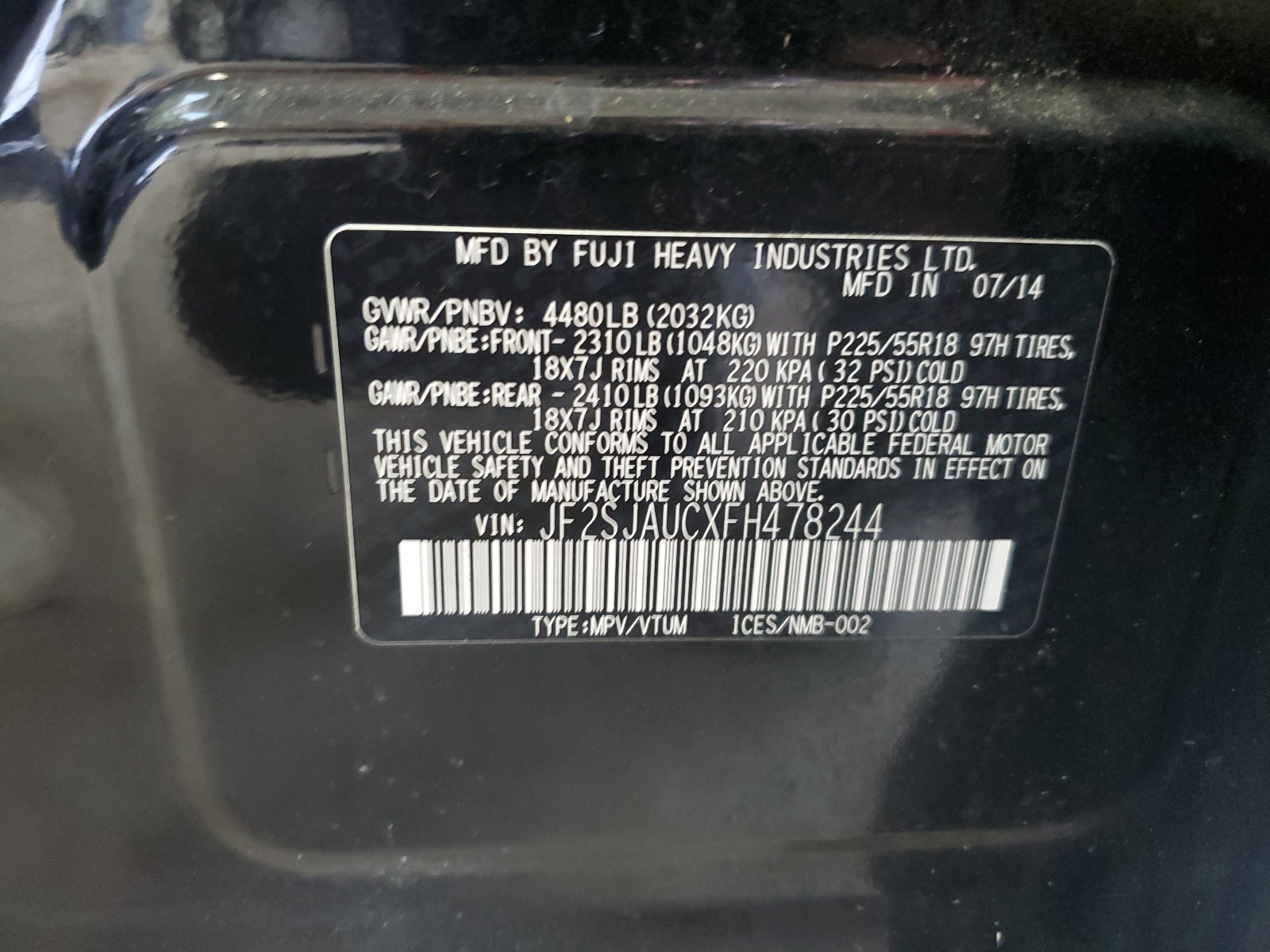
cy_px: 476
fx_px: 954
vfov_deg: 53.1
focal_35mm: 26
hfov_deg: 67.3
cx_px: 635
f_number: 1.5
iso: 315
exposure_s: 1/24
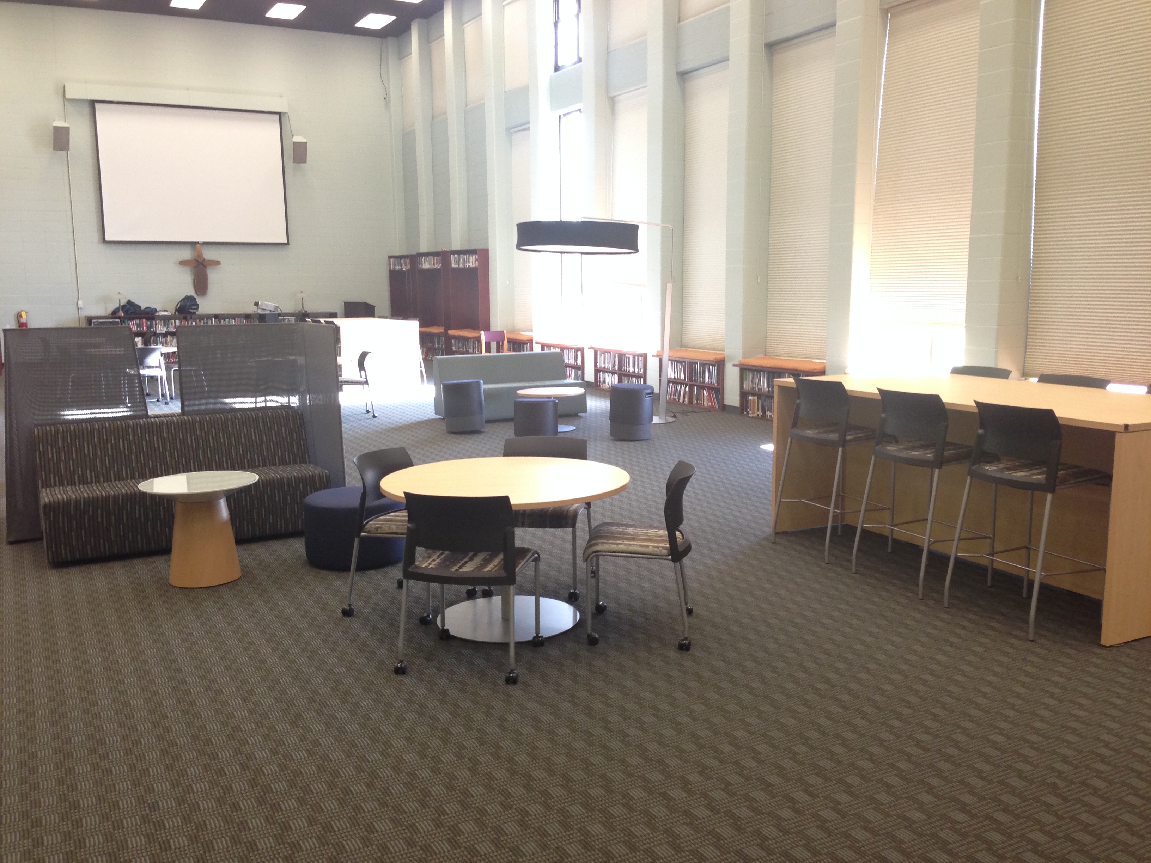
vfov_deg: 42.9
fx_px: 1097
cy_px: 432
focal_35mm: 33
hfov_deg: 55.4
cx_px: 576
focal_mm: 4.12
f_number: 2.4
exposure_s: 1/20
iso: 100
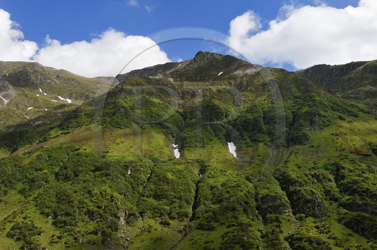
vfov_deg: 33.3
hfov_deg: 48.5
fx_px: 419
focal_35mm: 40
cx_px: 188
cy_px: 125
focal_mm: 40
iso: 200
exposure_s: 1/320
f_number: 11
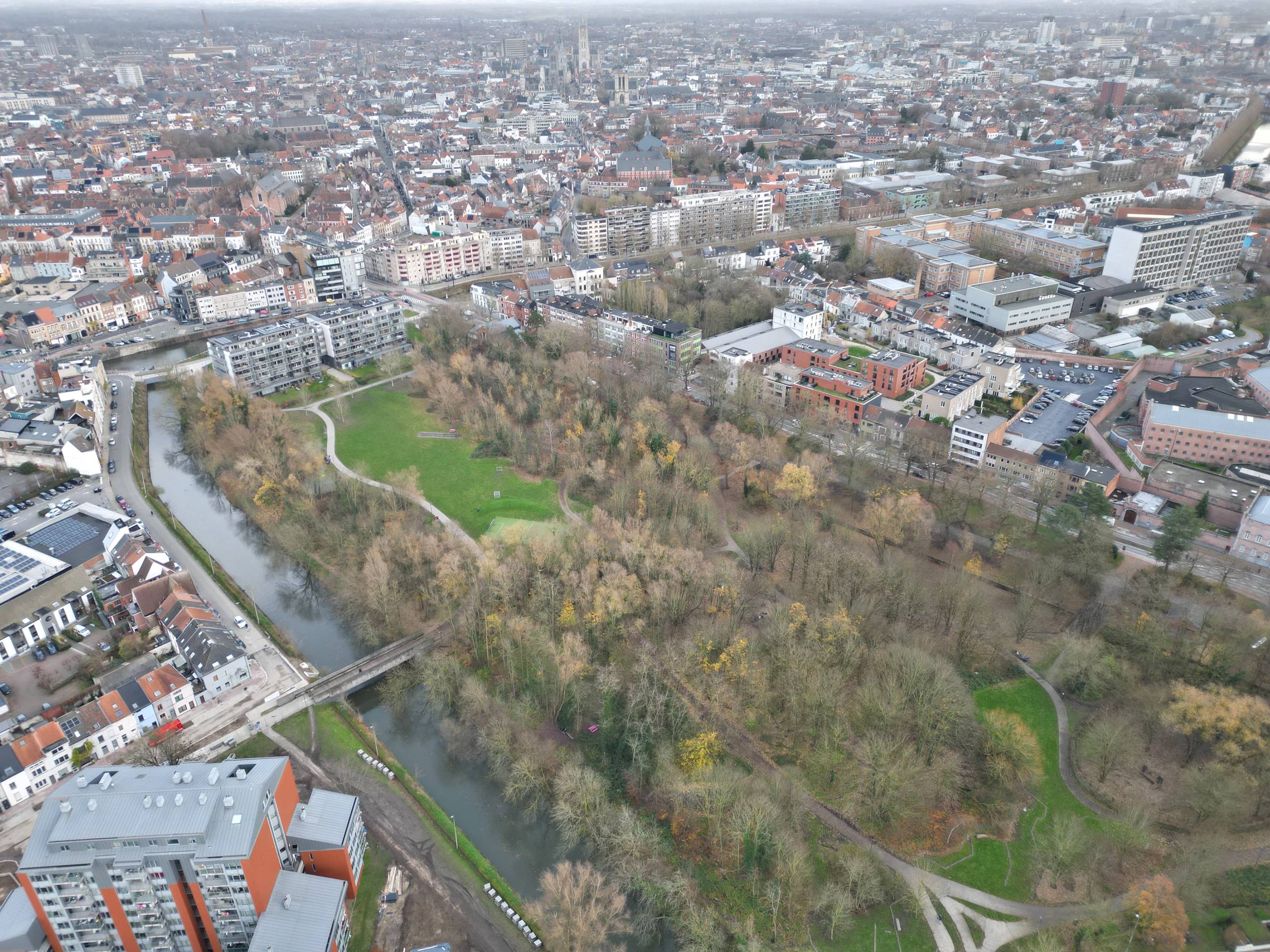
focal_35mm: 24
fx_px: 881
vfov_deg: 56.8
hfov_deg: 71.6
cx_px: 635
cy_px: 476
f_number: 1.7
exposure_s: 1/15
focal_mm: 6.72
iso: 130
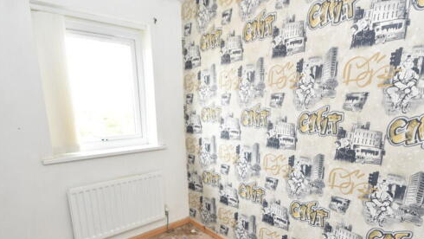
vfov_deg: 52.5
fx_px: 236
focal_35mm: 21
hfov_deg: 83.7
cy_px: 161
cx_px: 225
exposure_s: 1/125
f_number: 5.6
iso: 800
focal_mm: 10
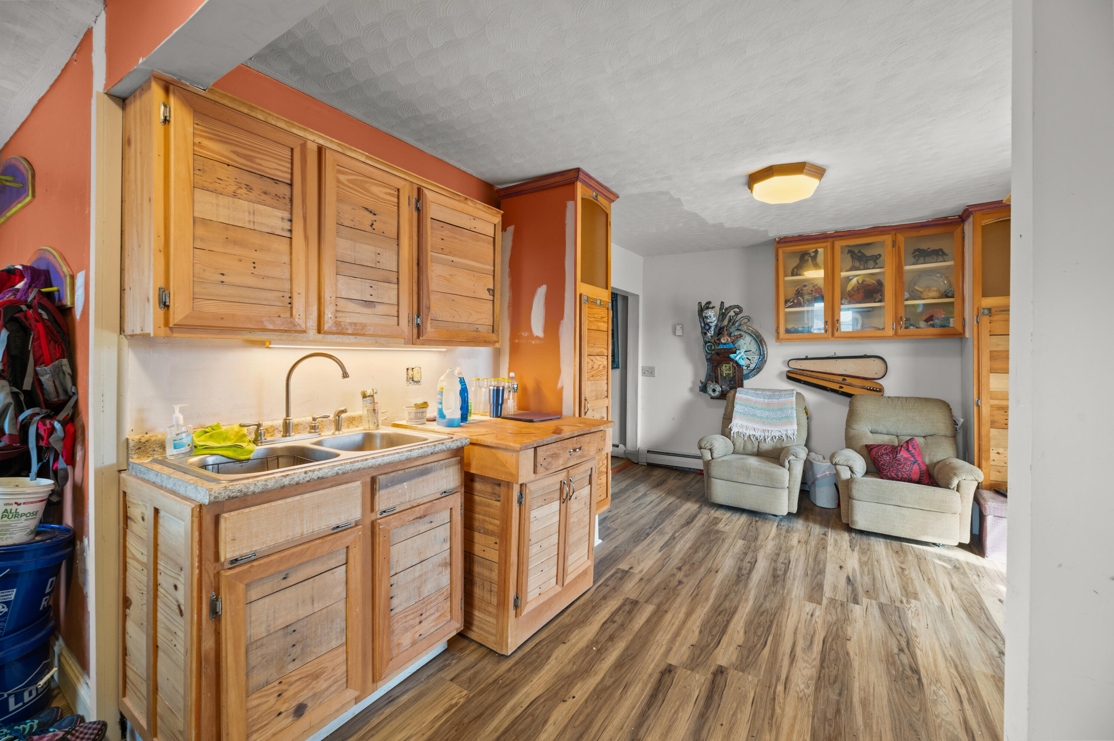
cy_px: 370
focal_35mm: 14
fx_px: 433
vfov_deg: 81.1
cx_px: 557
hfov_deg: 104.3
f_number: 8
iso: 800
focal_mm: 14
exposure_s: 1/4
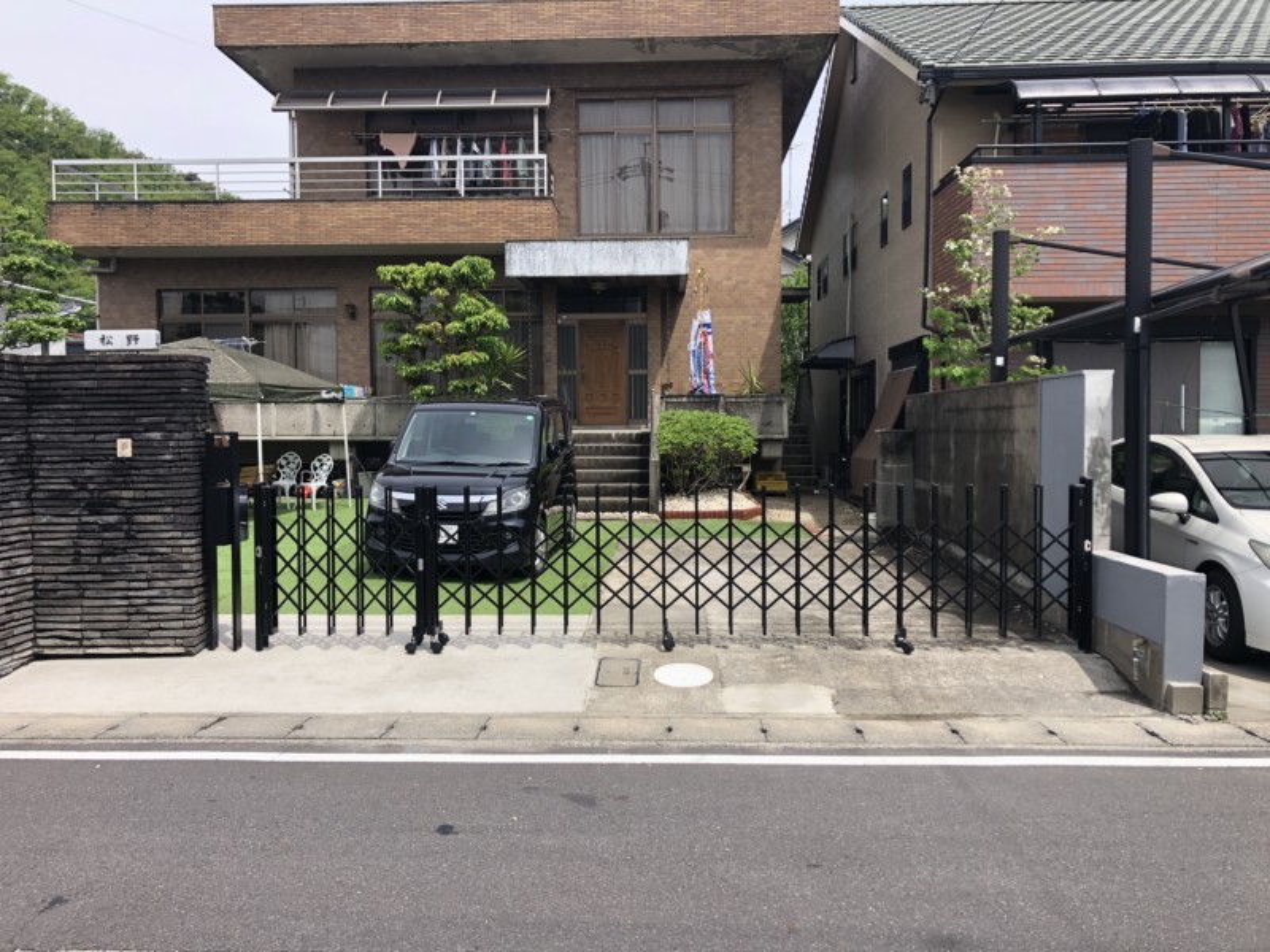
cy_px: 476
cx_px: 635
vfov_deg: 49.7
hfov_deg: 63.4
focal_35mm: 28
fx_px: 1027
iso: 20
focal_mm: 3.99
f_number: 1.8
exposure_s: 1/1779
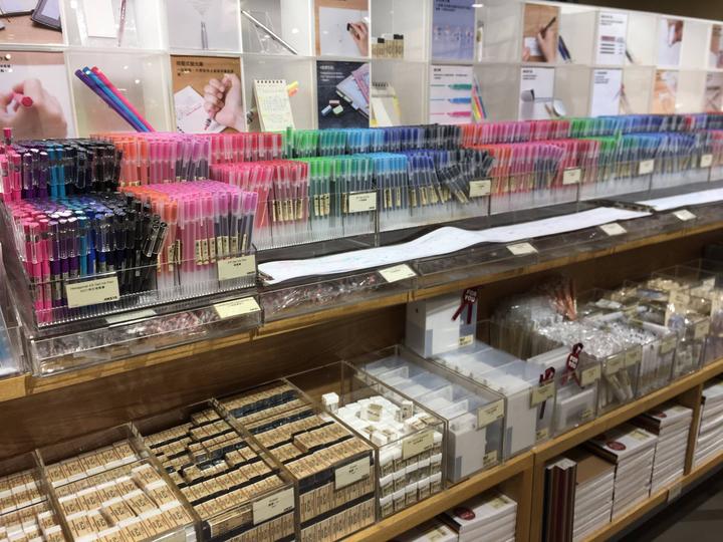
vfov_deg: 48.2
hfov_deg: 61.7
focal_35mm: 29
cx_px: 362
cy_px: 271
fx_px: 606
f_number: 2.2
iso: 25
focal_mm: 4.15
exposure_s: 1/50
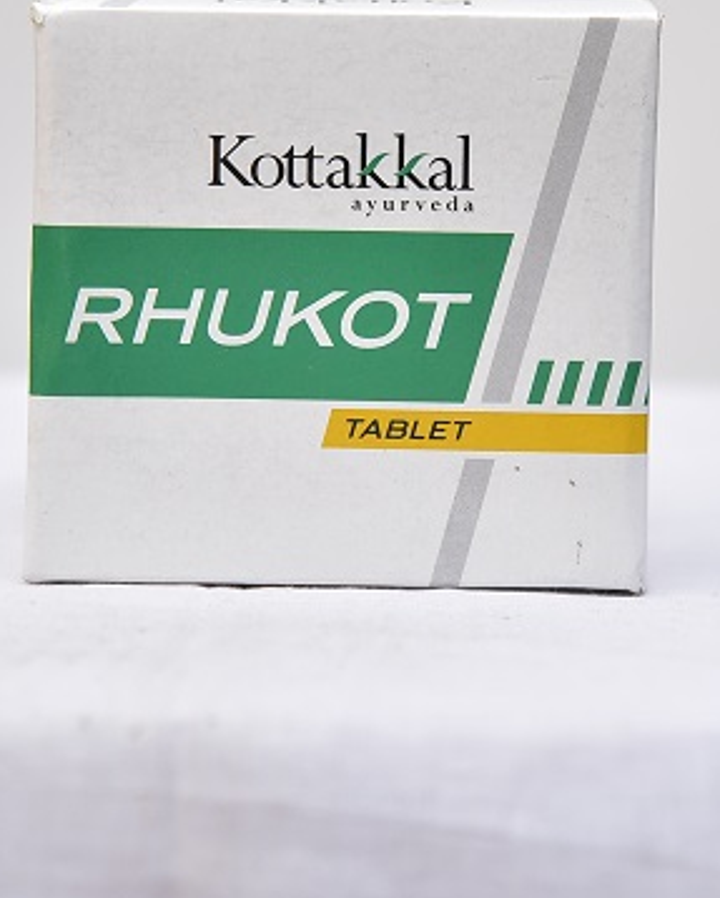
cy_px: 326
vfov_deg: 16.4
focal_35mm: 117
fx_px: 3113
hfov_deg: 13.2
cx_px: 346
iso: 1600
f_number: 4.5
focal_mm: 85
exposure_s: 1/125
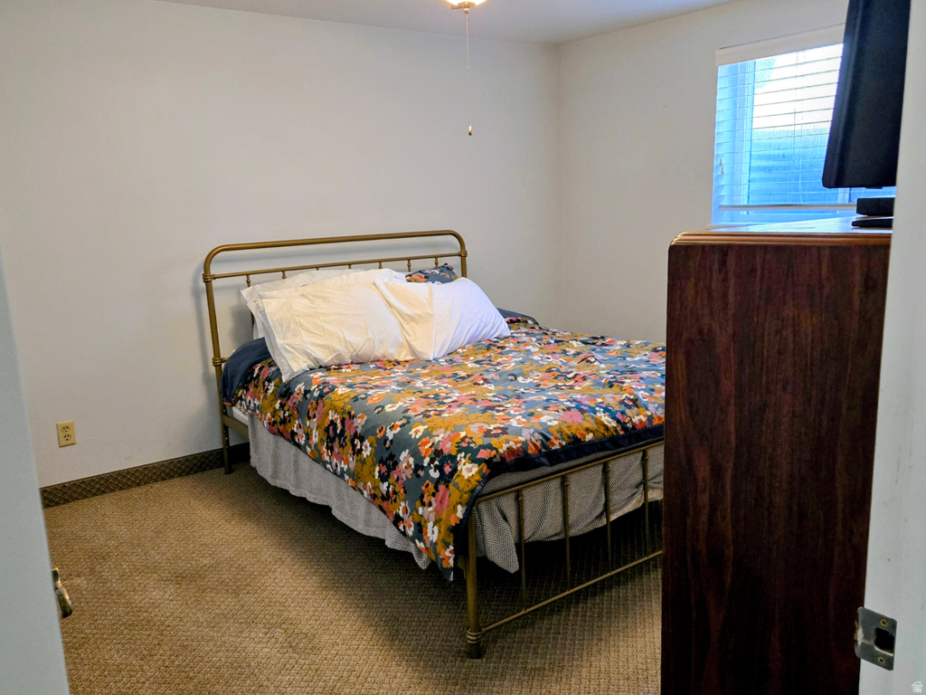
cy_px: 348
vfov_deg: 58.9
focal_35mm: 23
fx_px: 615
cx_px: 463
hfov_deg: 73.9
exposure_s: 1/120
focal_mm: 5.4
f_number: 1.8
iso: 500
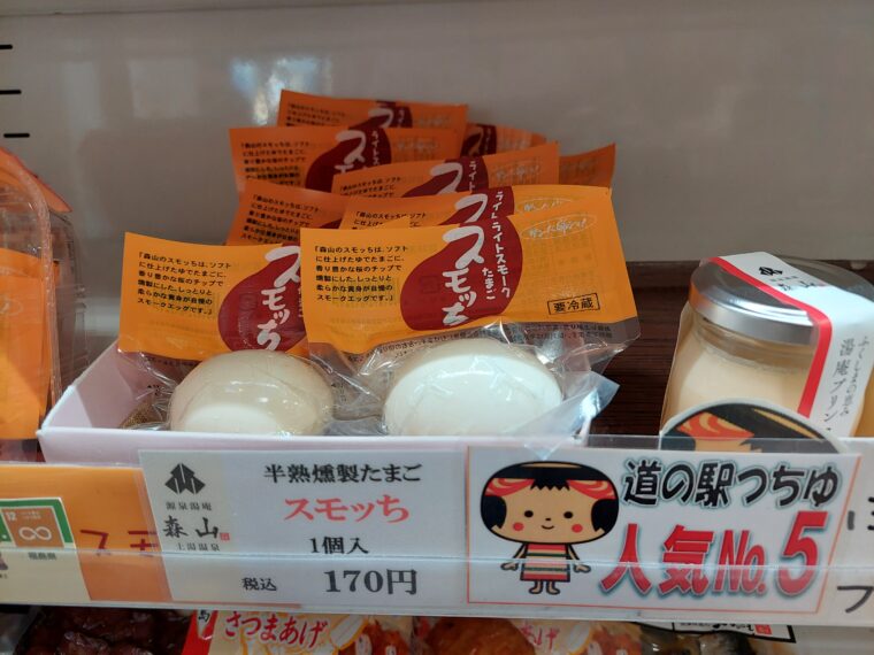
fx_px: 606
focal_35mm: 24
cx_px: 437
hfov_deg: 71.6
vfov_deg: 56.8
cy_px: 328
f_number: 1.8
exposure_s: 1/50
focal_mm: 5.23
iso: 80
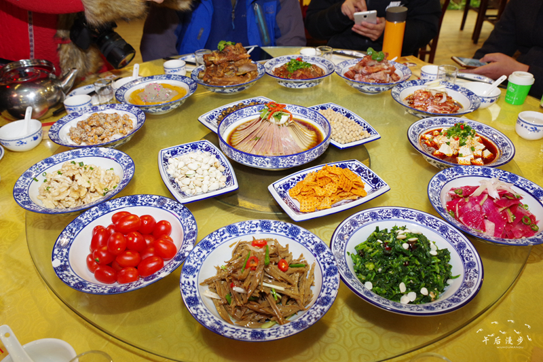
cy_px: 181
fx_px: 437
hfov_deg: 63.7
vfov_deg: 44.9
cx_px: 272
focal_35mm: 29
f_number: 5.6
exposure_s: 1/50
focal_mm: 29
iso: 1600
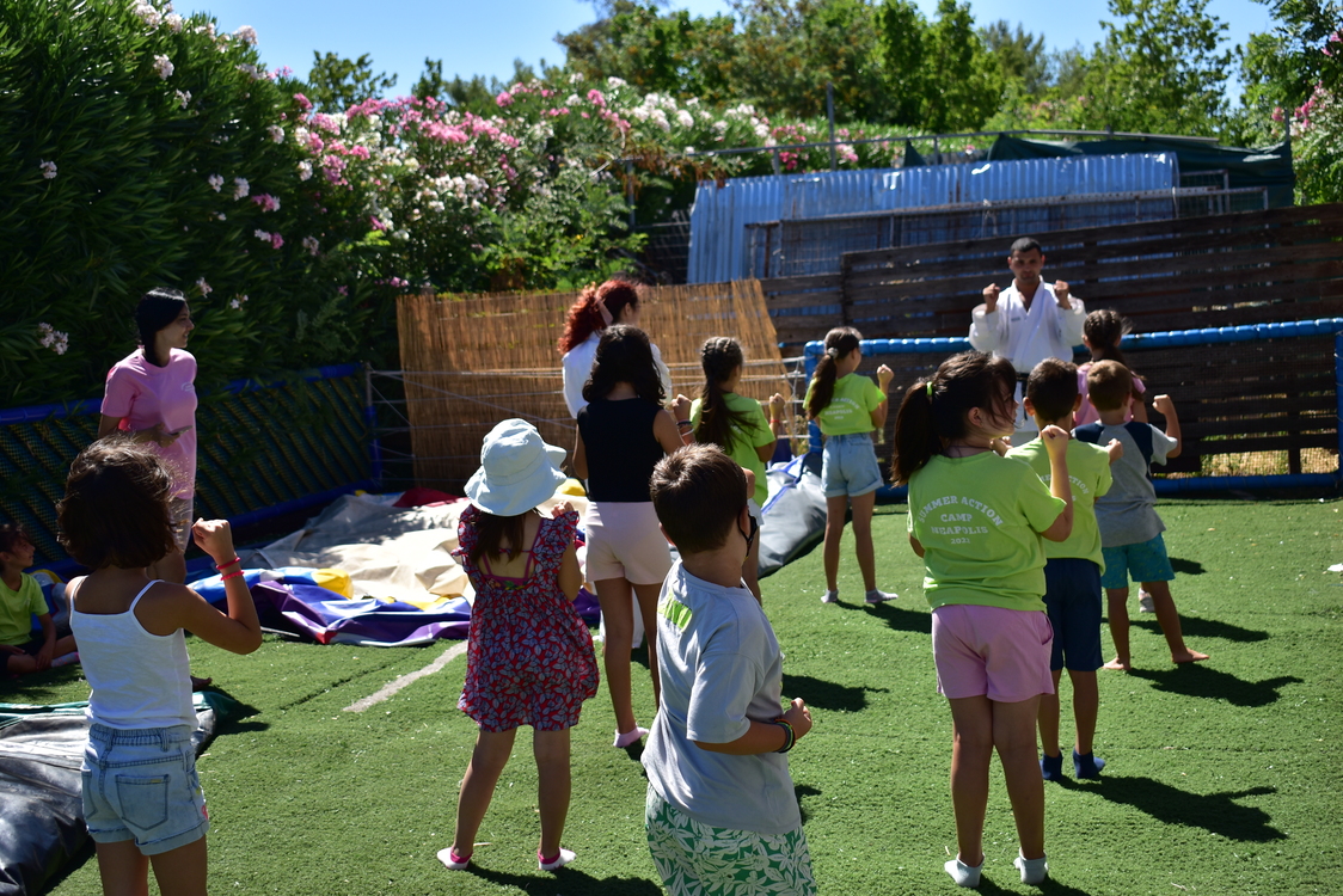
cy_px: 448
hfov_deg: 38.9
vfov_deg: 26.5
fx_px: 1903
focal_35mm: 51
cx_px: 672
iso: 100
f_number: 4.5
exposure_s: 1/640
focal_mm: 34
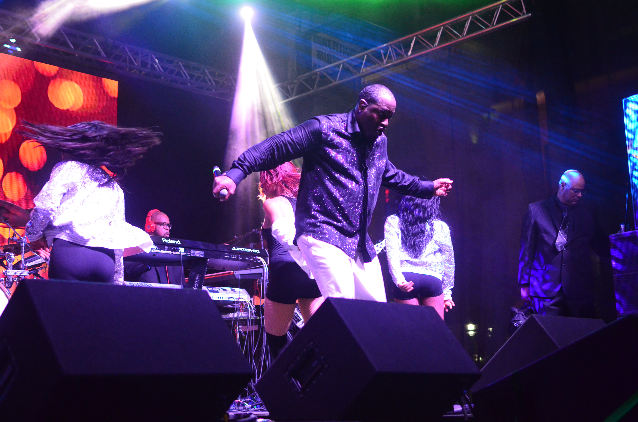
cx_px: 319
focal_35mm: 52
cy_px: 211
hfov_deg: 37.9
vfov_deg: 25.6
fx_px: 928
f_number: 2.8
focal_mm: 35
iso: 3200
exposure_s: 1/250
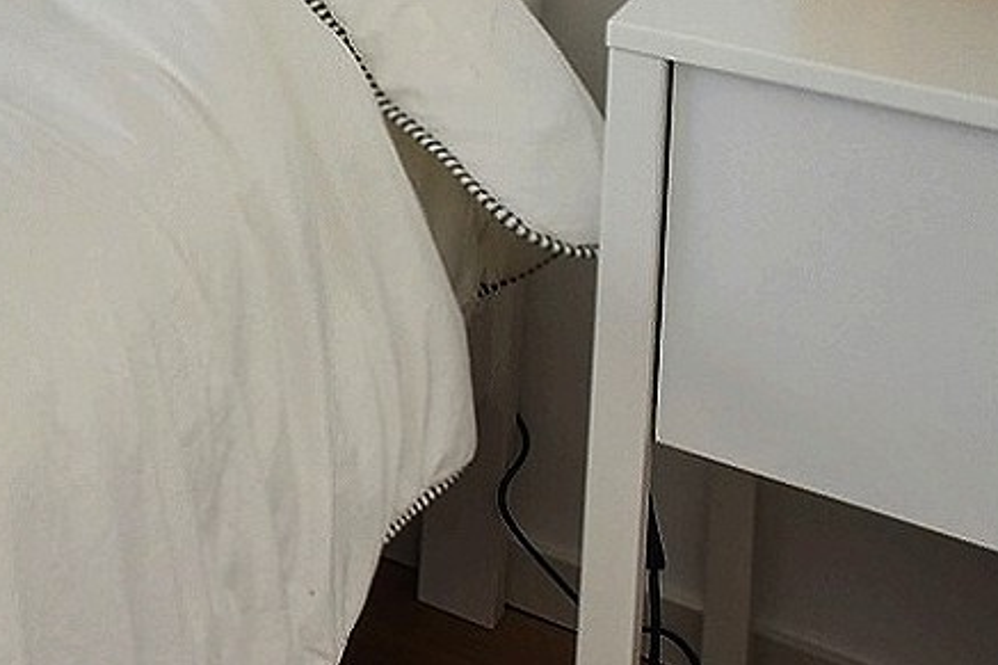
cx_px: -1197
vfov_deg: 14.1
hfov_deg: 16.5
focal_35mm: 77
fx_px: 2143
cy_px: -751
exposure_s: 1/2
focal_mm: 11
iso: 400
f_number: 9
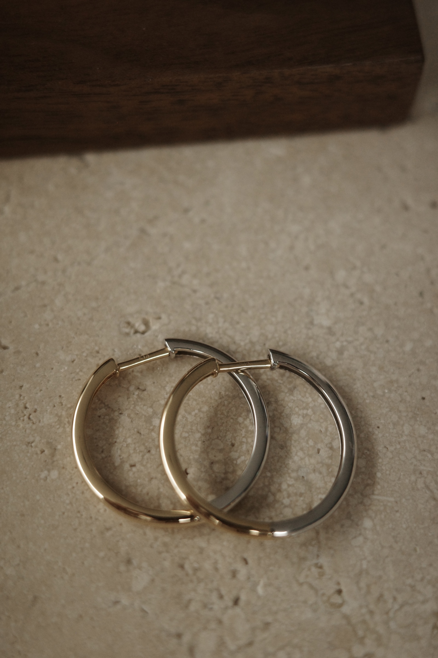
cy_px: 329
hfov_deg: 27.0
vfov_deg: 39.6
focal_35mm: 50
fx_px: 912
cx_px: 219
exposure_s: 1/40
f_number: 2.8
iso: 640
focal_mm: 26
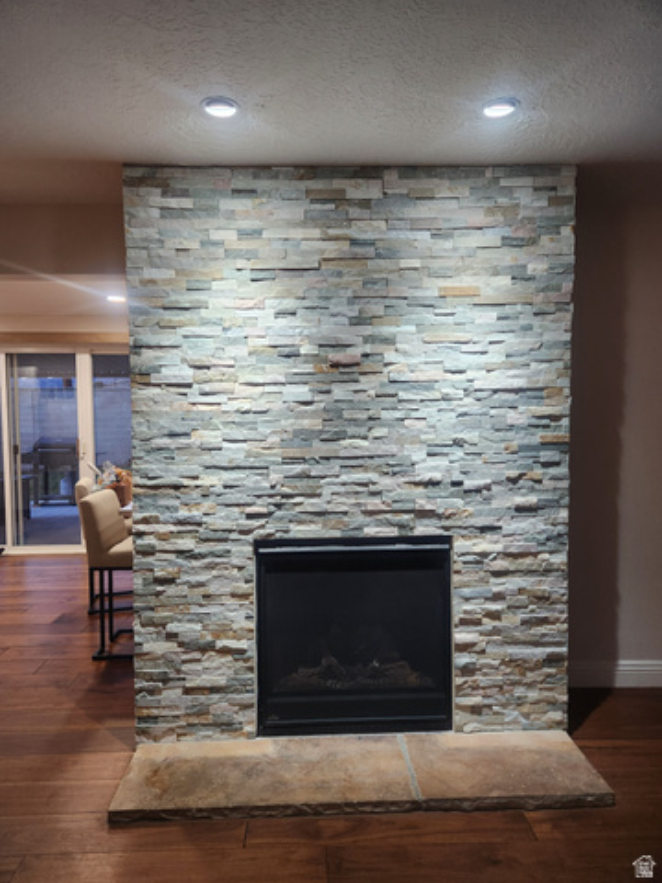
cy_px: 442
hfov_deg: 58.9
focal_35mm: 23
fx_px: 586
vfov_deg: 73.9
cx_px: 331
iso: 250
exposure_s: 1/120
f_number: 1.8
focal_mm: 5.4
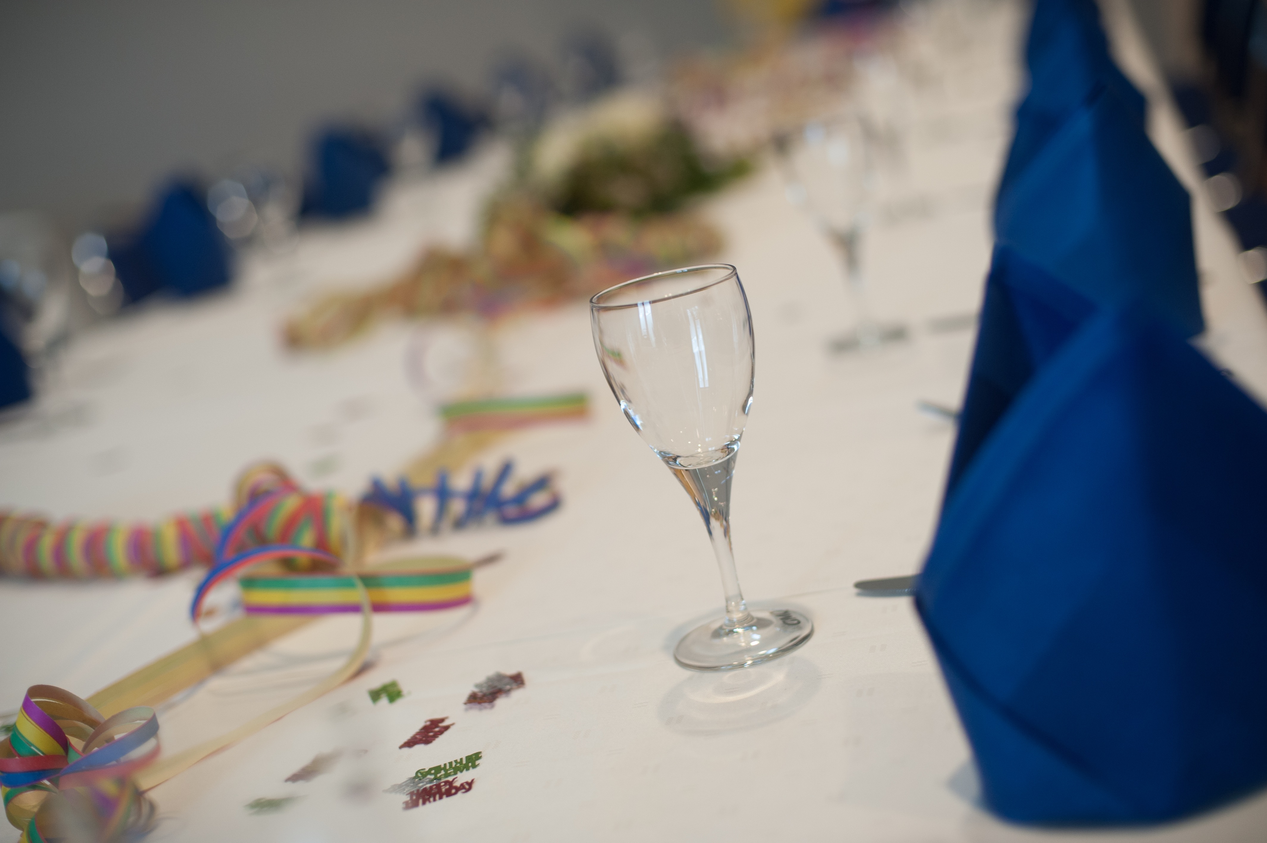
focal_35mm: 50
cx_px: 634
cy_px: 422
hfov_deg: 39.6
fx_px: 1759
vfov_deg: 27.0
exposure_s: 1/125
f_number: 2.2
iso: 500
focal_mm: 50
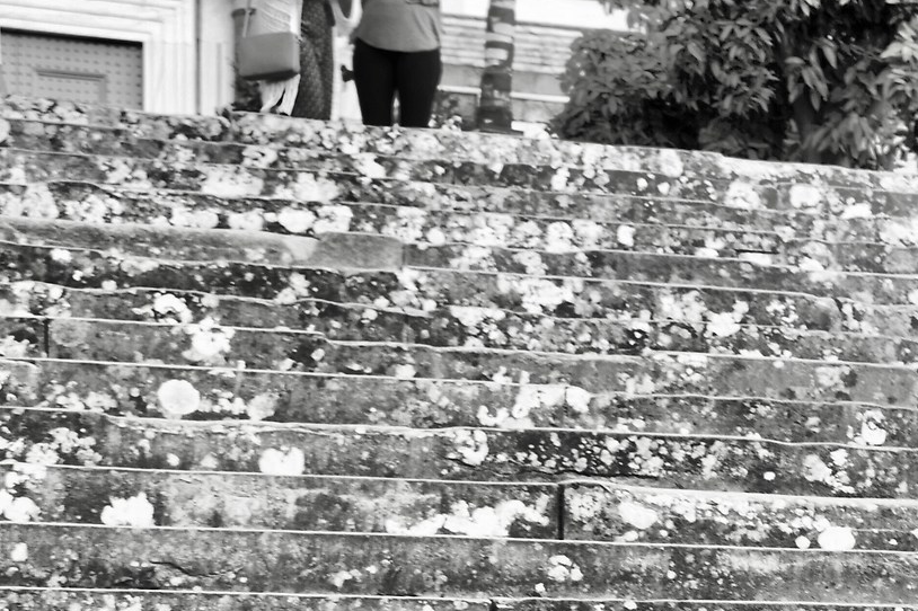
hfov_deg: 16.5
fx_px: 3008
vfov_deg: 11.3
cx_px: 1137
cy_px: 769
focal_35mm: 118
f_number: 10
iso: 50
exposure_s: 1/30
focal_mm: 27
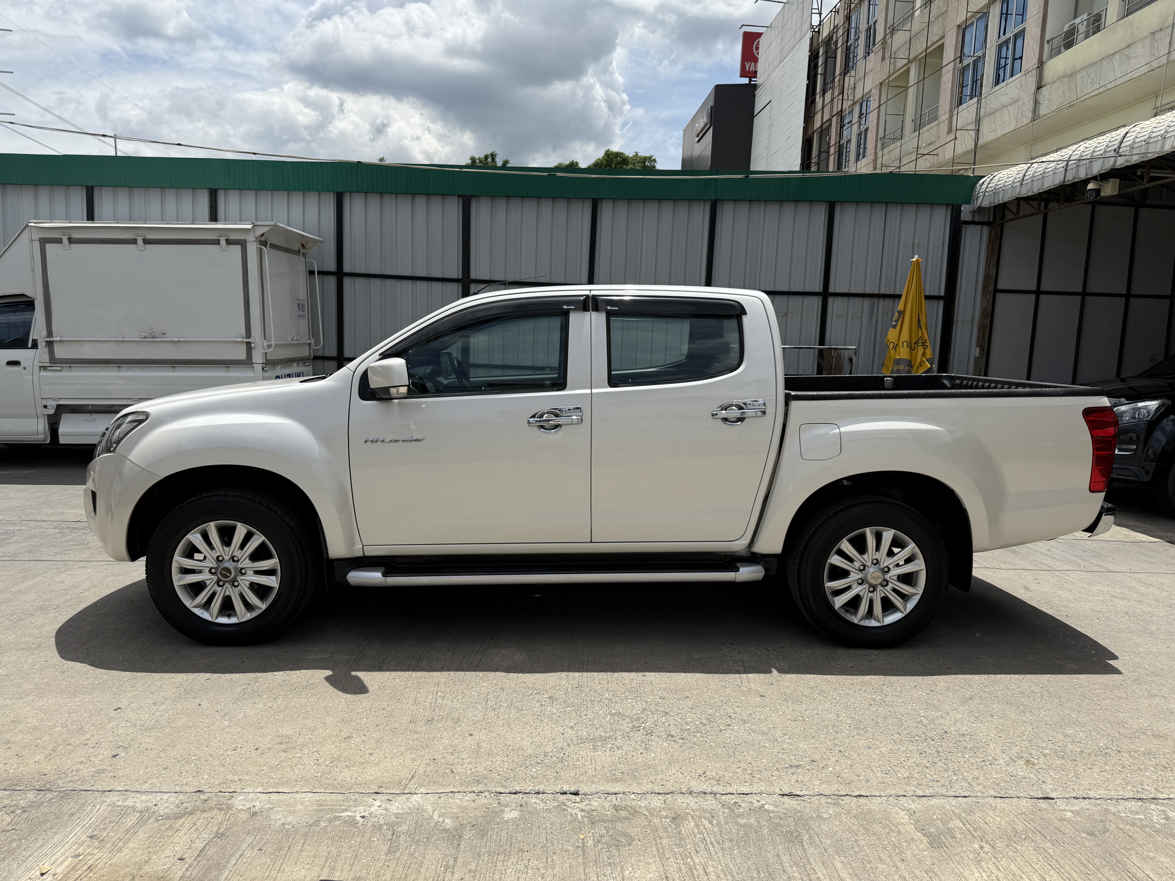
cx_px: 588
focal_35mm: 24
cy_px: 440
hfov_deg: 71.6
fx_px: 815
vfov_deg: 56.8
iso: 80
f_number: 1.78
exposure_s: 1/6711
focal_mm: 6.76
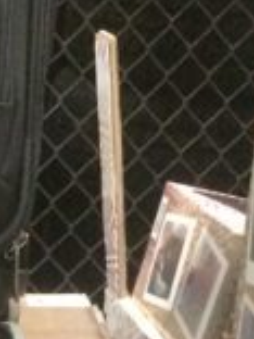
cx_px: -217
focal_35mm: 190
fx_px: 1859
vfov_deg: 10.1
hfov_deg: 7.6
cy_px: 519
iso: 250
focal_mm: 4.15
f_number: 2.2
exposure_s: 1/25
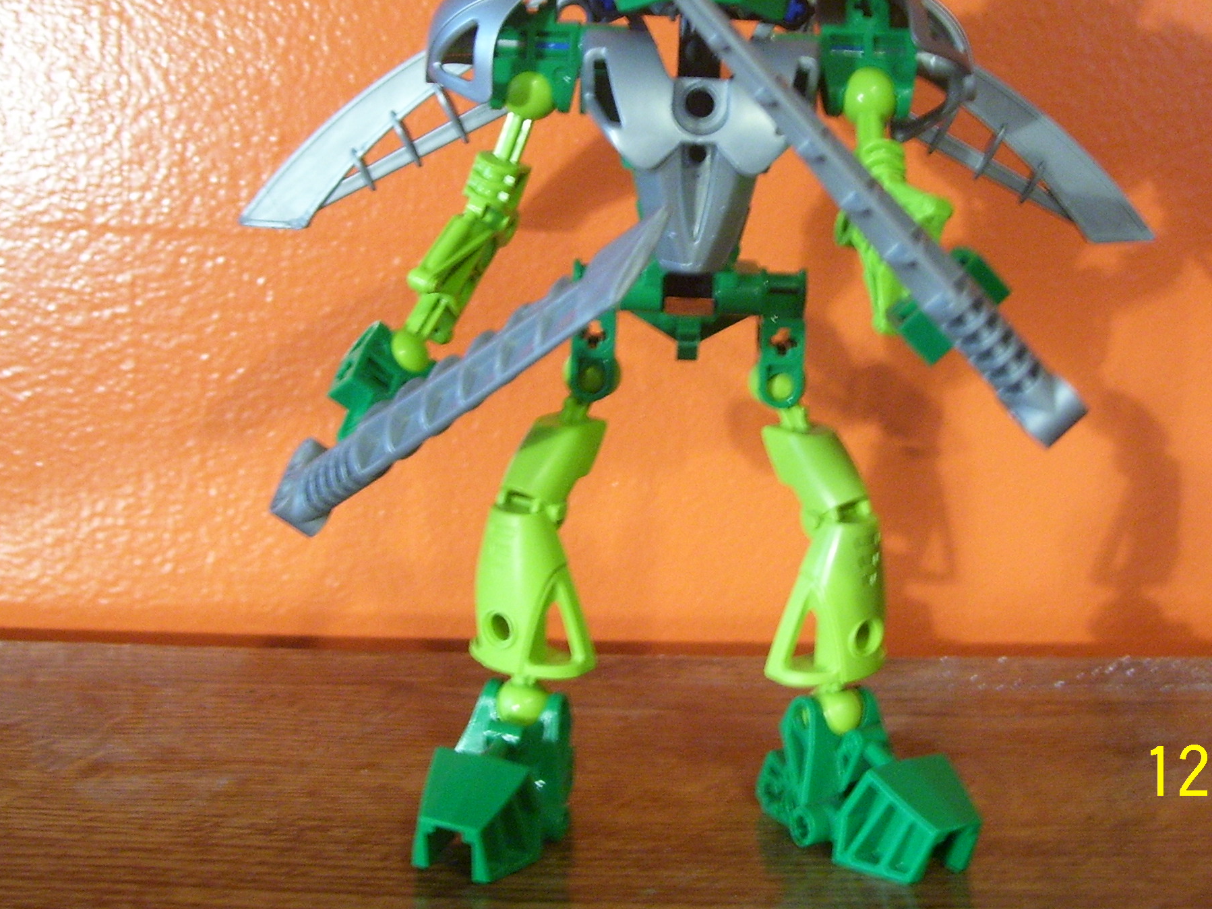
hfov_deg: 36.1
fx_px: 1856
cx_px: 700
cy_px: 280
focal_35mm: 53
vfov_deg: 27.3
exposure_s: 1/8
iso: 160
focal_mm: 6
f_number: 2.7
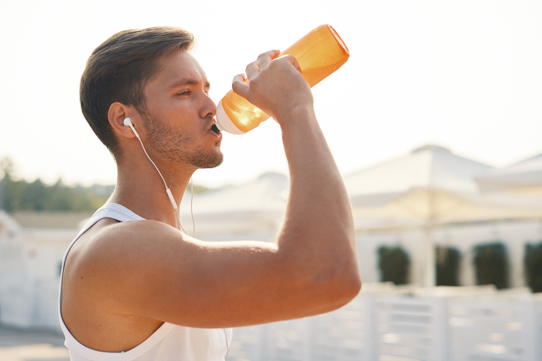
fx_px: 753
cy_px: 180
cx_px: 271
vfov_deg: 27.0
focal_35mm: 50
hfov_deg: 39.6
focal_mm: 50
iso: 100
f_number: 2.8
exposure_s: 1/1250
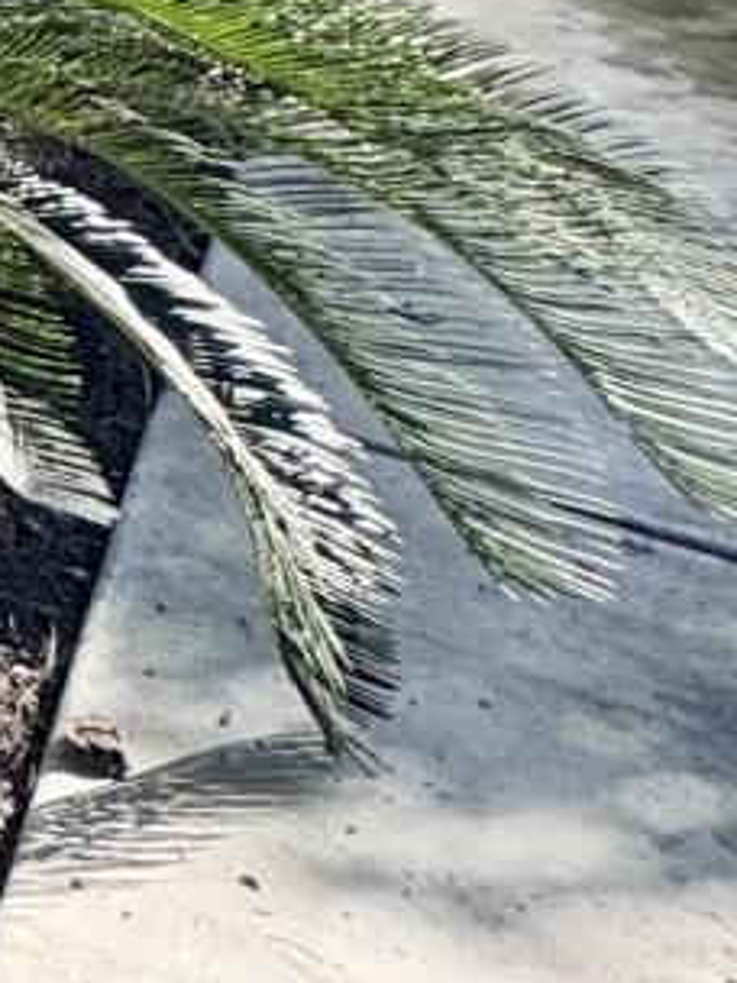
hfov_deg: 10.2
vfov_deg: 15.0
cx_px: -1623
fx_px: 2612
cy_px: -1235
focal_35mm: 92
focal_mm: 2.22
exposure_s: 1/578
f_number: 2.2
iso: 40
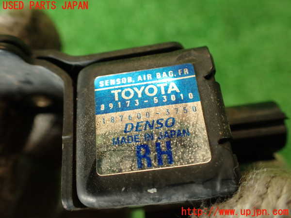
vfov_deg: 46.8
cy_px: 109
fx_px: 252
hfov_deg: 60.0
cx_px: 146
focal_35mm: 30
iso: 200
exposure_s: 1/60
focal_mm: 5.4
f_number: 2.3
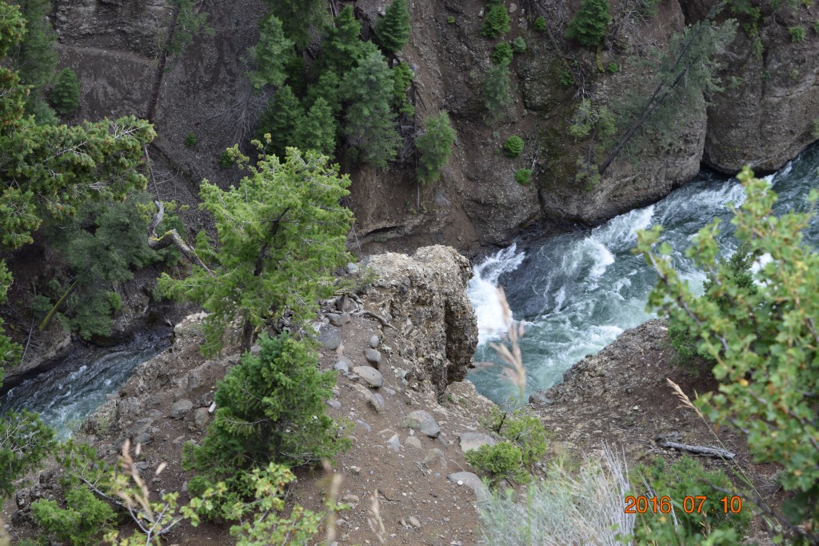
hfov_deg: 24.6
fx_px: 1876
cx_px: 410
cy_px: 273
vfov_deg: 16.5
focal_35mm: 82
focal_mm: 55
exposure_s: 1/250
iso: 400
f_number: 8
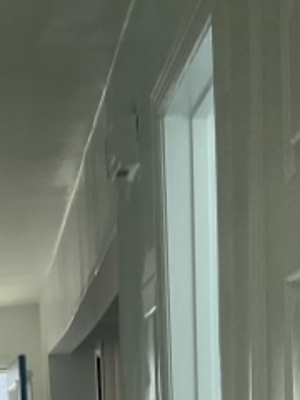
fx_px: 1283
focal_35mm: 111
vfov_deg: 14.5
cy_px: 810
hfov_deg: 13.1
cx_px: -32
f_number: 1.6
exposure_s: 1/121
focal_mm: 5.1
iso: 80
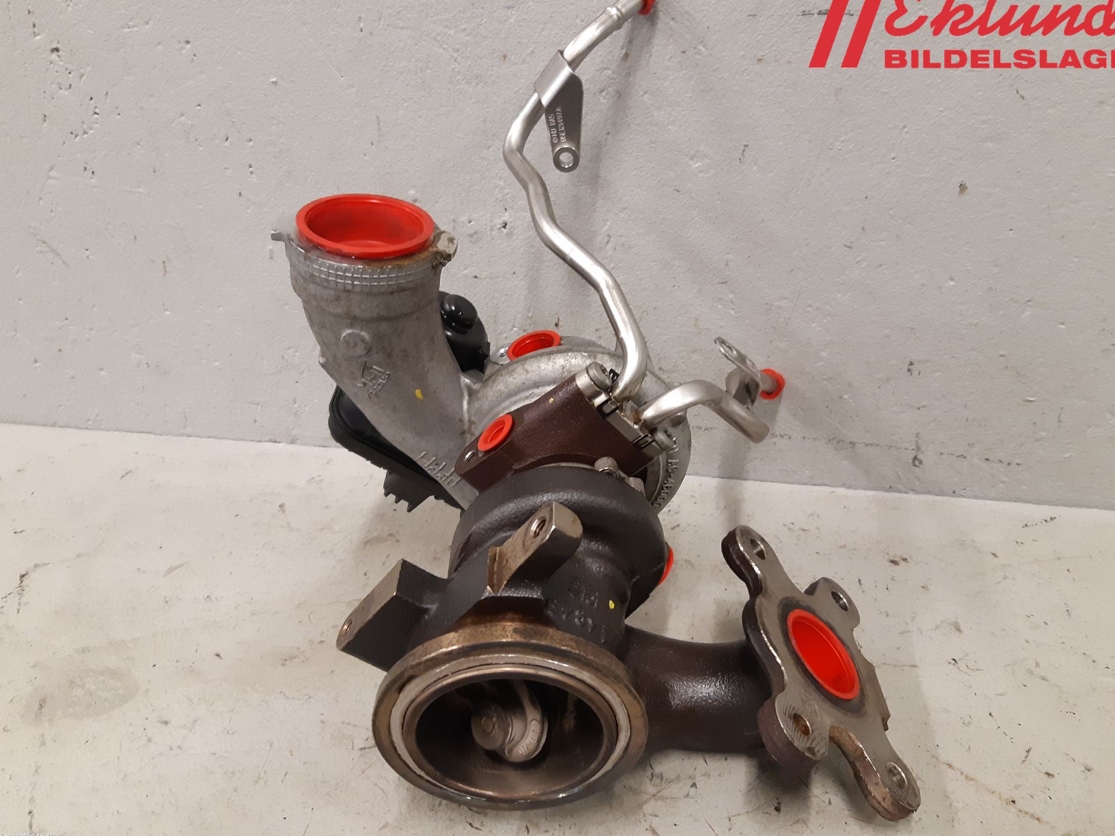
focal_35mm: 27
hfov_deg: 65.3
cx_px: 577
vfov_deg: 51.3
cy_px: 406
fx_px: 870
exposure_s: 1/50
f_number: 1.7
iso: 250
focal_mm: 3.93
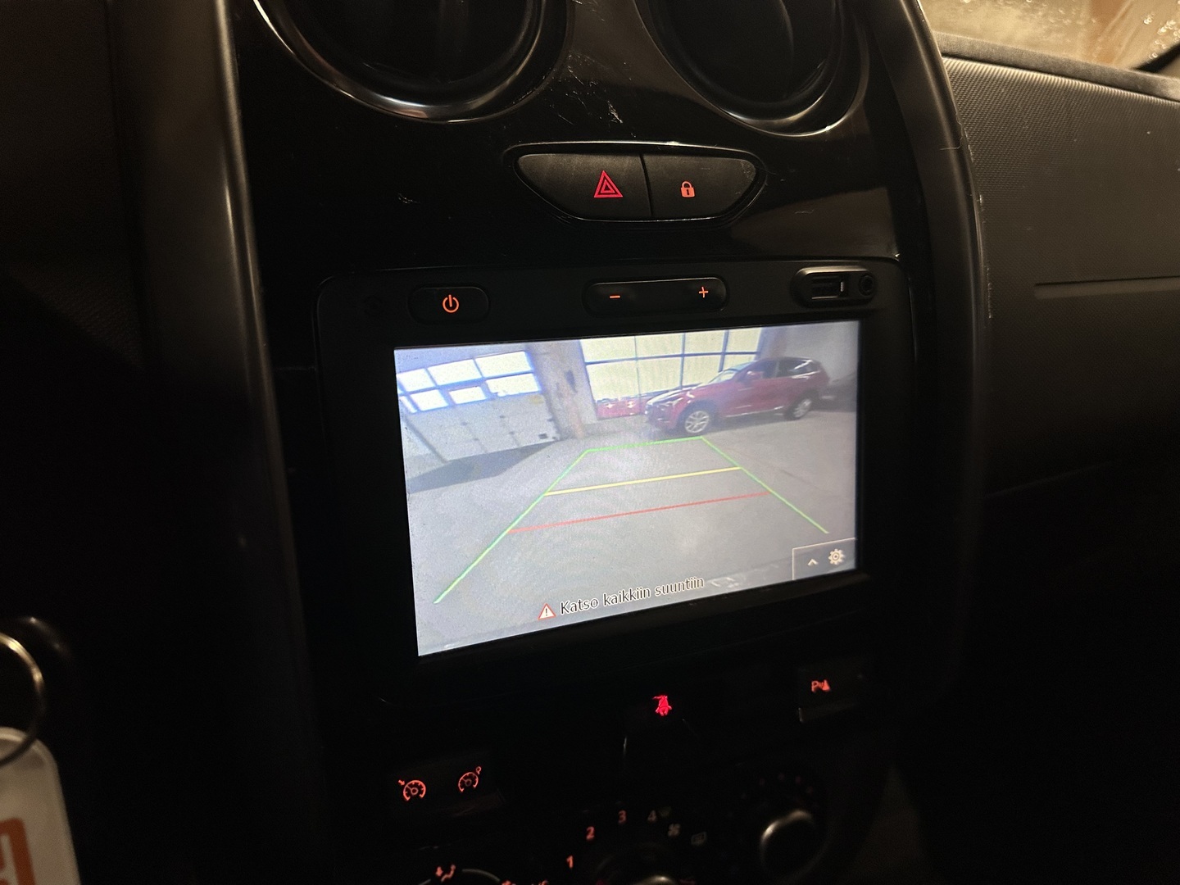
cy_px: 442
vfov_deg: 56.8
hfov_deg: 71.6
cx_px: 590
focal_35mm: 24
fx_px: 818
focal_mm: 6.86
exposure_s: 1/88
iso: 200
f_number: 1.78
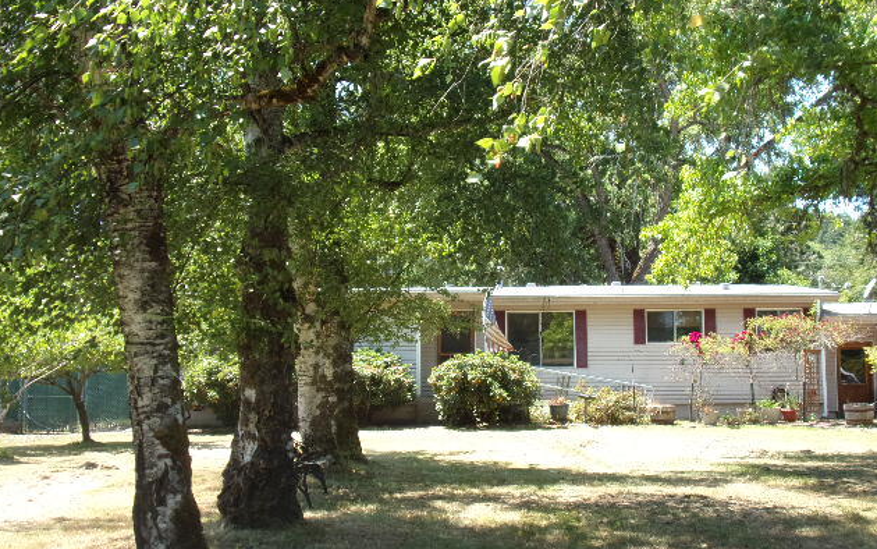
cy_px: 294
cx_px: 437
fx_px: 1004
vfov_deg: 30.5
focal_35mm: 42
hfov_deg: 47.2
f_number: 3.9
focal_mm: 7
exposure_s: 1/150
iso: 80
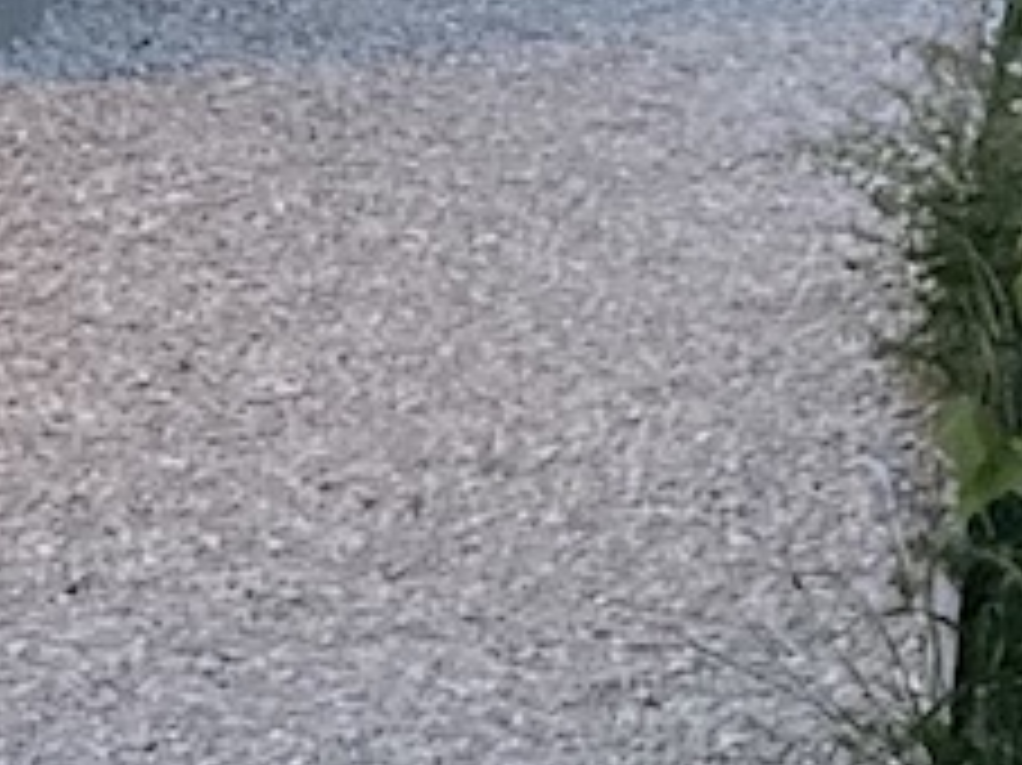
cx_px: -446
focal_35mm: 178
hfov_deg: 10.8
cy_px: -1053
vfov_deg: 7.8
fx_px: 5252
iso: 640
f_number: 1.8
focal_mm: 3.99
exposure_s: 1/20
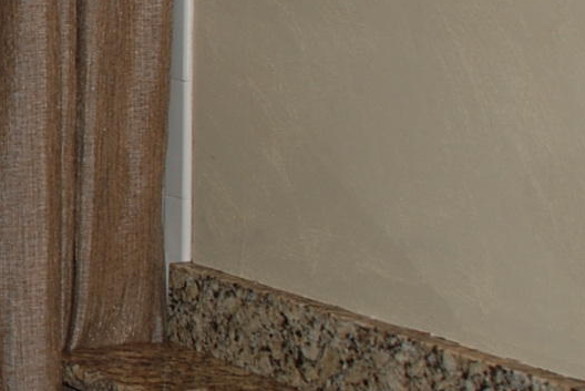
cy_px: 163
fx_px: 1968
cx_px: -309
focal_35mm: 121
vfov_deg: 11.3
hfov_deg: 15.5
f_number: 3.8
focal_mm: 22
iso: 200
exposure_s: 1/60
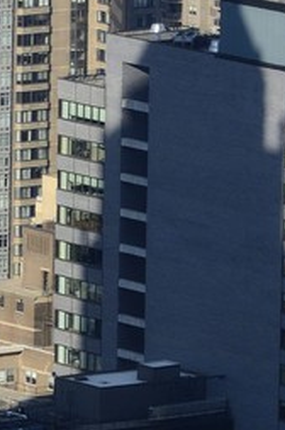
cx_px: -497
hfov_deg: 1.8
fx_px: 9180
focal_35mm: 771
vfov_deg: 2.7
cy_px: 785
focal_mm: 122
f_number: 11
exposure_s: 1/400
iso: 400
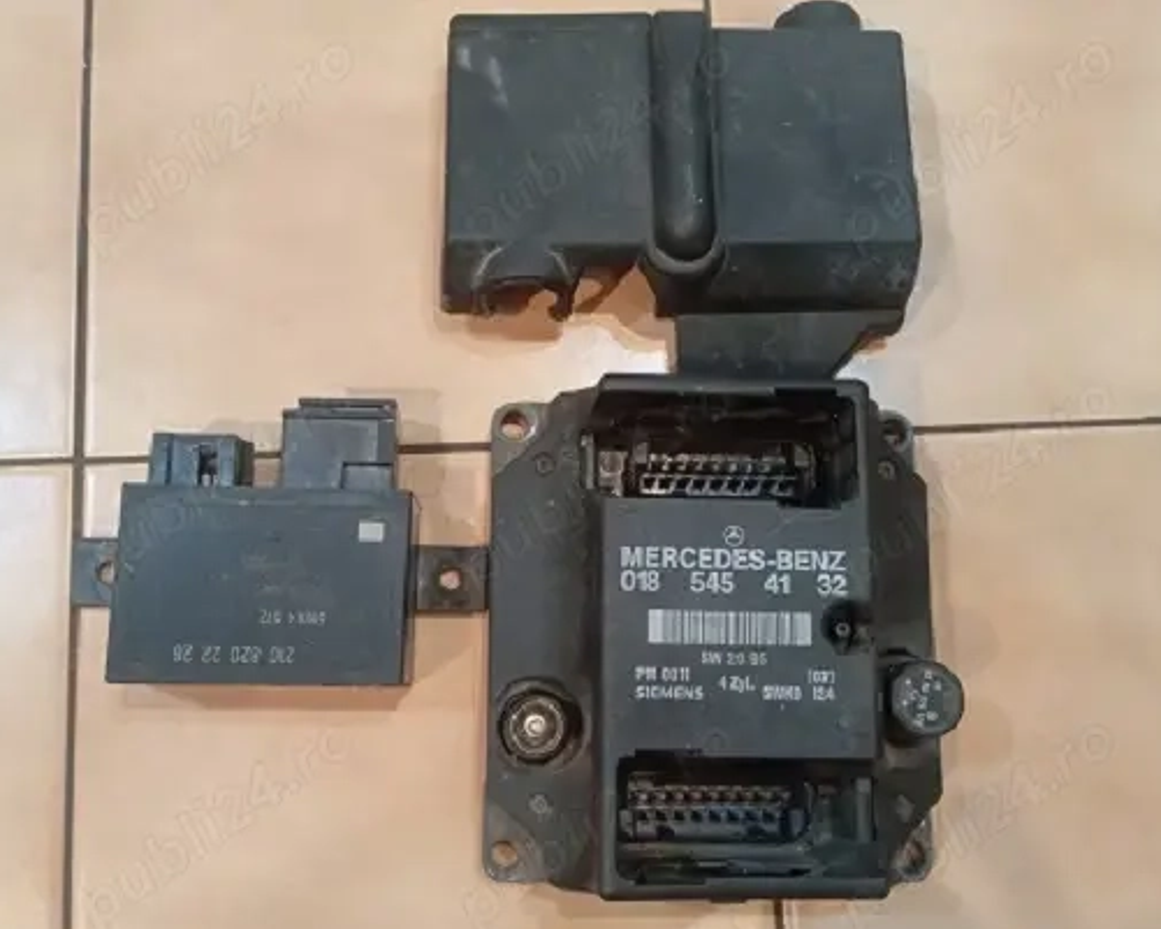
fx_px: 1031
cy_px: 476
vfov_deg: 48.5
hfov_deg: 58.8
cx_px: 579
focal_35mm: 30
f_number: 1.8
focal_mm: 4.27
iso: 769
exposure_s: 1/20
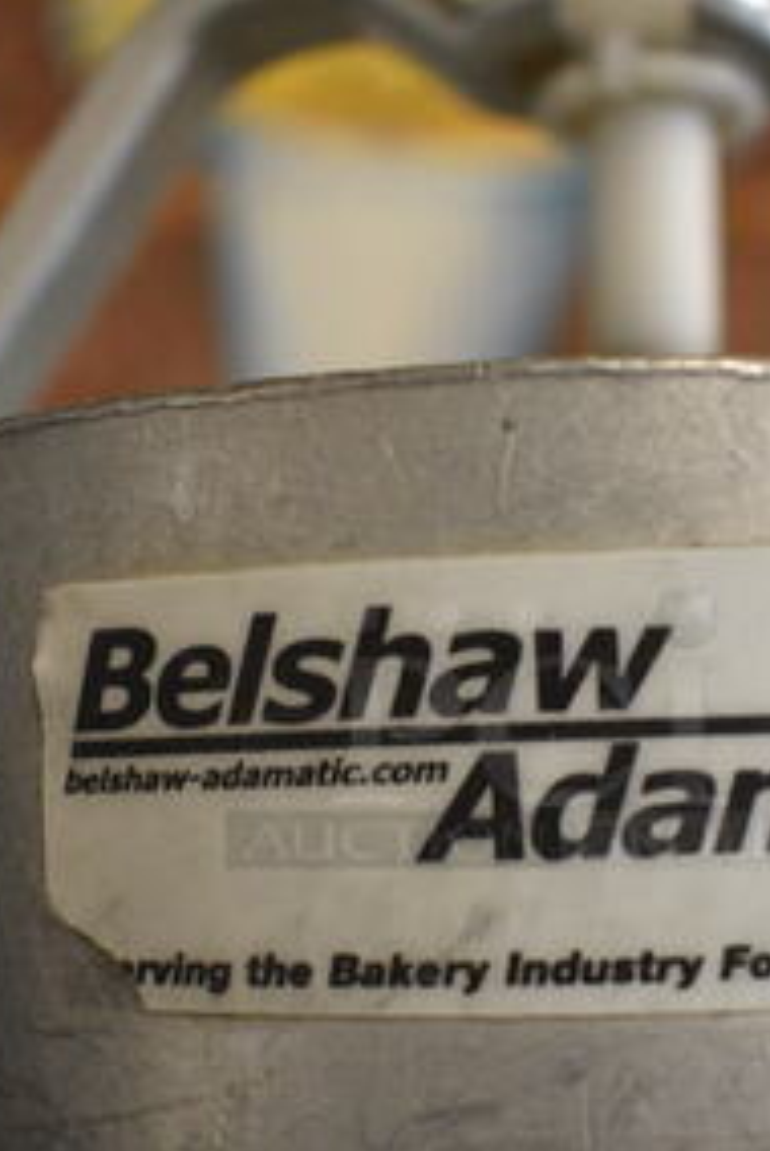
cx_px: 527
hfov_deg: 23.3
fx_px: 1856
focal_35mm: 58
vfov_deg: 34.3
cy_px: 725
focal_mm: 18
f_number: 3.5
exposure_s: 1/125
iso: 1400
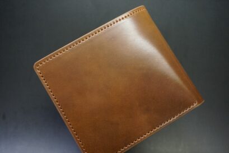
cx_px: 114
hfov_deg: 38.9
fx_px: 325
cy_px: 76
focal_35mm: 51
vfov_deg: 26.5
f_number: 5
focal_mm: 34
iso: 3200
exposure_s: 1/125
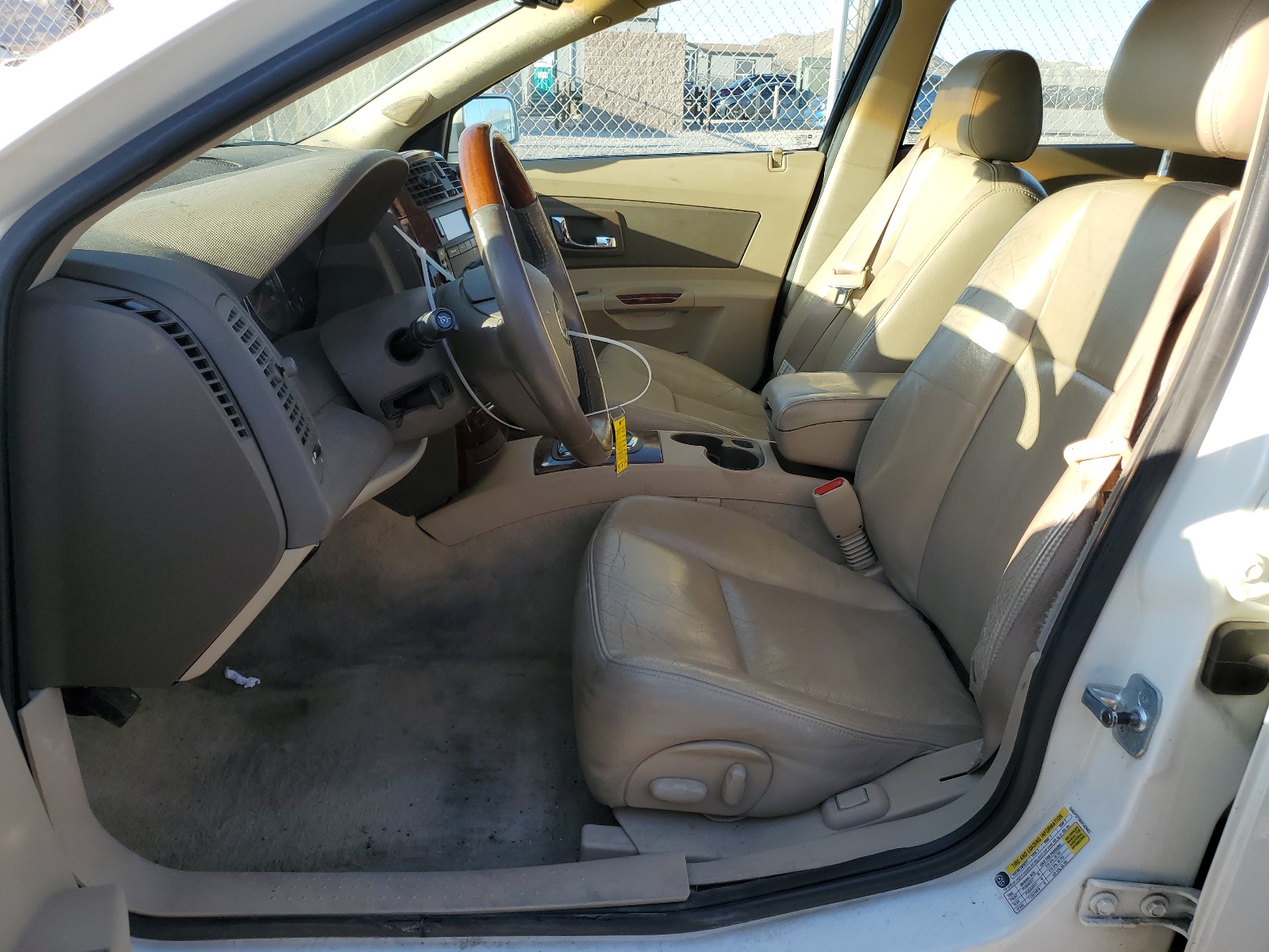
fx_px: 953
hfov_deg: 67.3
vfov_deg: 53.1
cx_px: 634
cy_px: 476
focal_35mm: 26
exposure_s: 1/556
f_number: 1.5
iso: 50
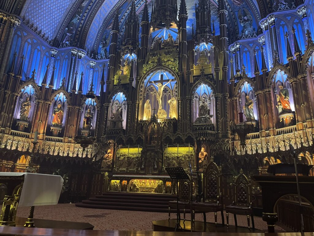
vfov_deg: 53.1
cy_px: 118
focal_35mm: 26
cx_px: 157
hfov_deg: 67.3
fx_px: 236
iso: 500
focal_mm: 4.2
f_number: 1.6
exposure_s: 1/30
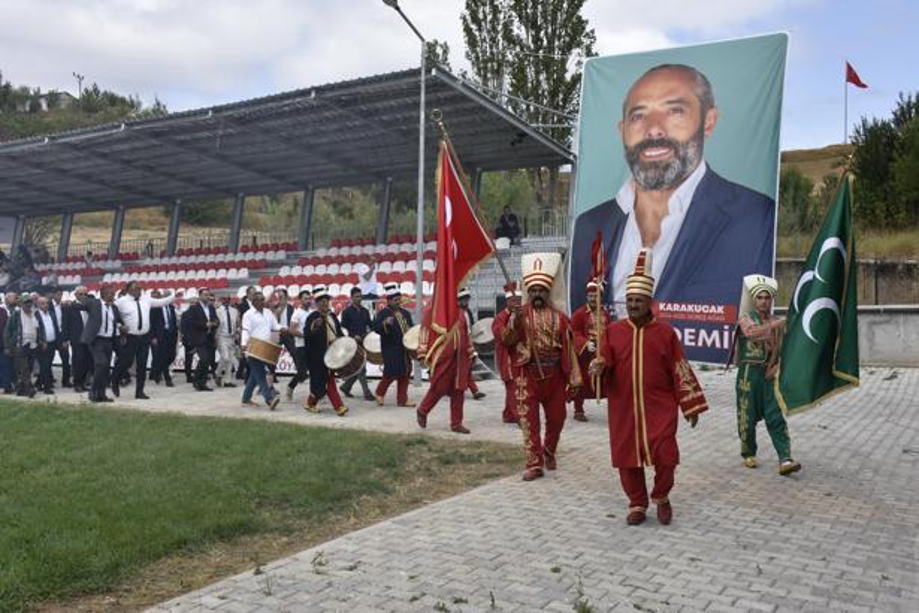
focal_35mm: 34
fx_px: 881
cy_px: 306
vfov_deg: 38.4
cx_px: 460
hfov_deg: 55.1
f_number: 8
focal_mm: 23
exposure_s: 1/500
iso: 220
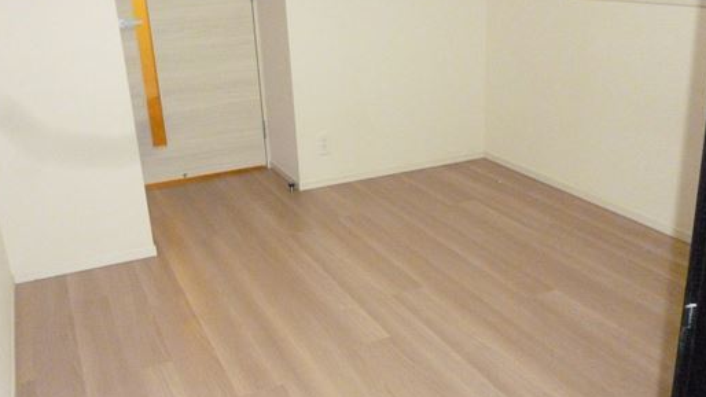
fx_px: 711
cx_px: 338
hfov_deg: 52.8
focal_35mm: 38
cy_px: 227
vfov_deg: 31.1
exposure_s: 1/60
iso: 1000
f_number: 3.1
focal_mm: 5
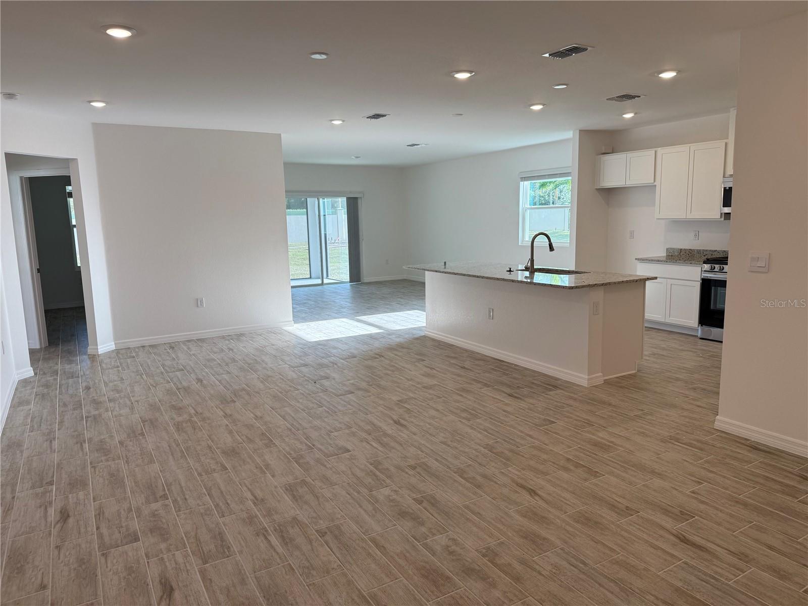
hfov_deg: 71.6
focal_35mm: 24
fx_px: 560
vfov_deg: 56.8
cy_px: 303
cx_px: 404
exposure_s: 1/212
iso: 100
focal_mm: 6.76
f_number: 1.78
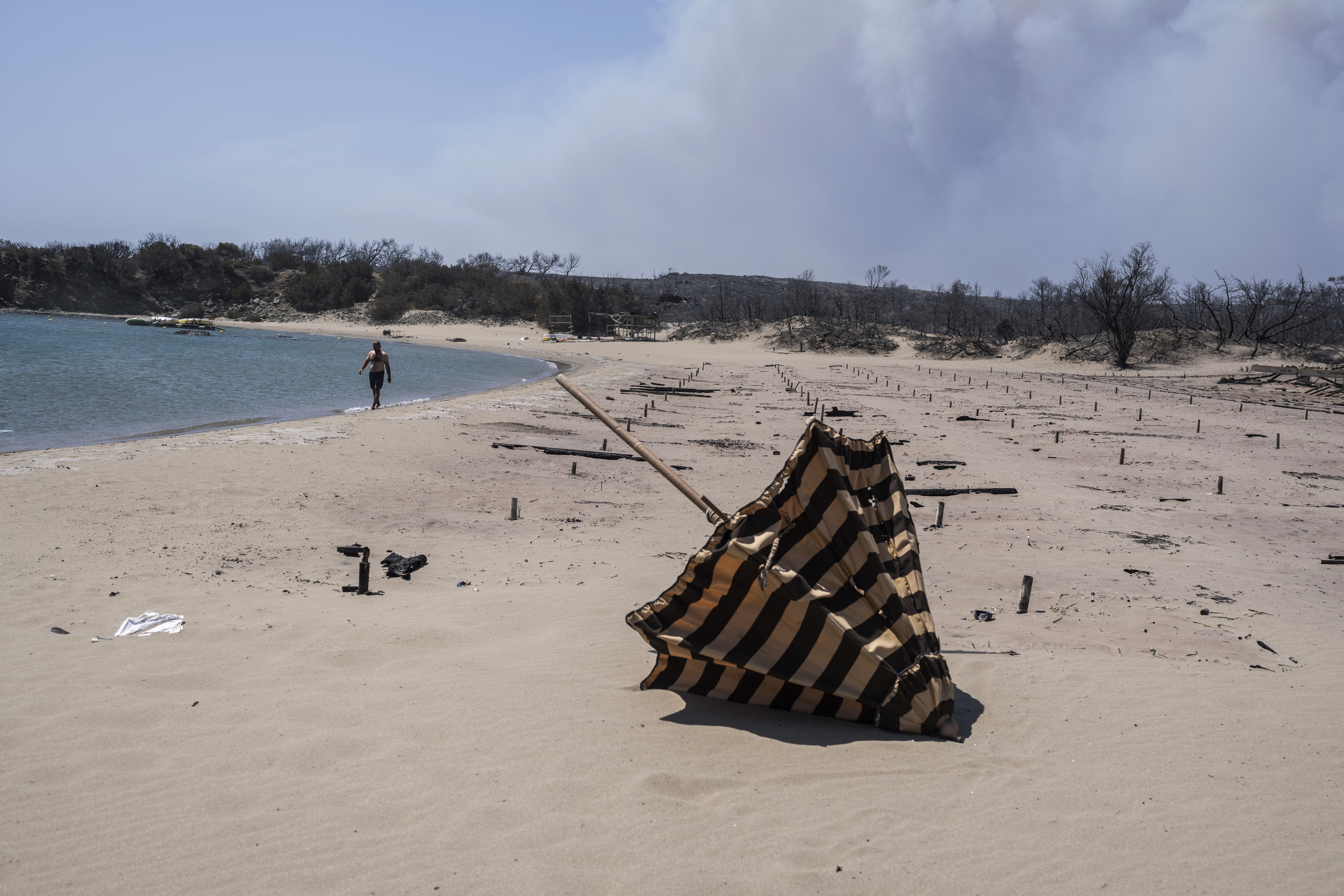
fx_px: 1307
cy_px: 448
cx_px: 672
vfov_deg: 37.9
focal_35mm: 35
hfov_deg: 54.4
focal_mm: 35
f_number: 4.5
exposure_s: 1/500
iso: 50
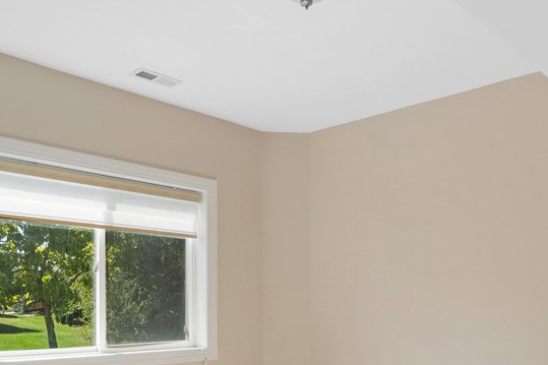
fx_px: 578
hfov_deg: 50.4
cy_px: 307
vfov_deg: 33.7
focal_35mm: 38
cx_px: 329
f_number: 9
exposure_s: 1/1250
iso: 320
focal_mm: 16
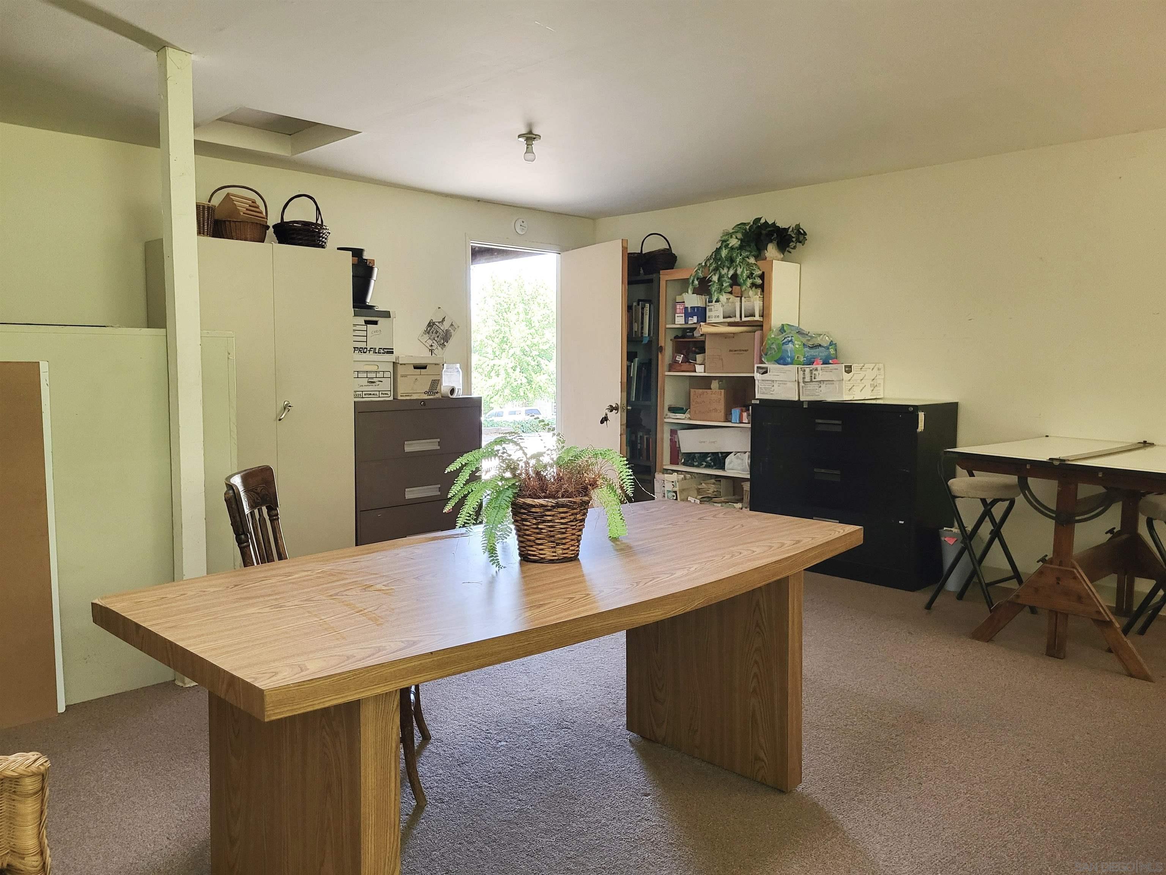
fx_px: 876
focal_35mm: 26
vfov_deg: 53.1
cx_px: 583
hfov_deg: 67.3
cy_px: 438
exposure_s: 1/120
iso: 250
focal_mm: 5.4
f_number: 1.8
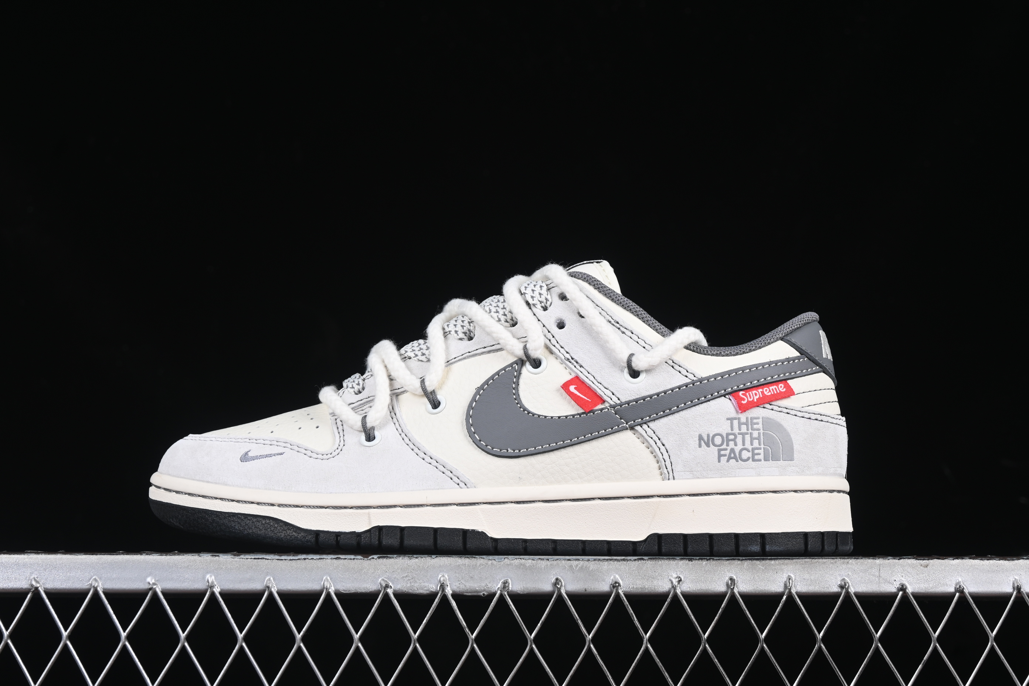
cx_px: 514
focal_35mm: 75
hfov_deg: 27.0
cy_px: 343
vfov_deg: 18.2
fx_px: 2144
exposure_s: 1/80
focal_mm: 50
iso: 160
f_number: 8
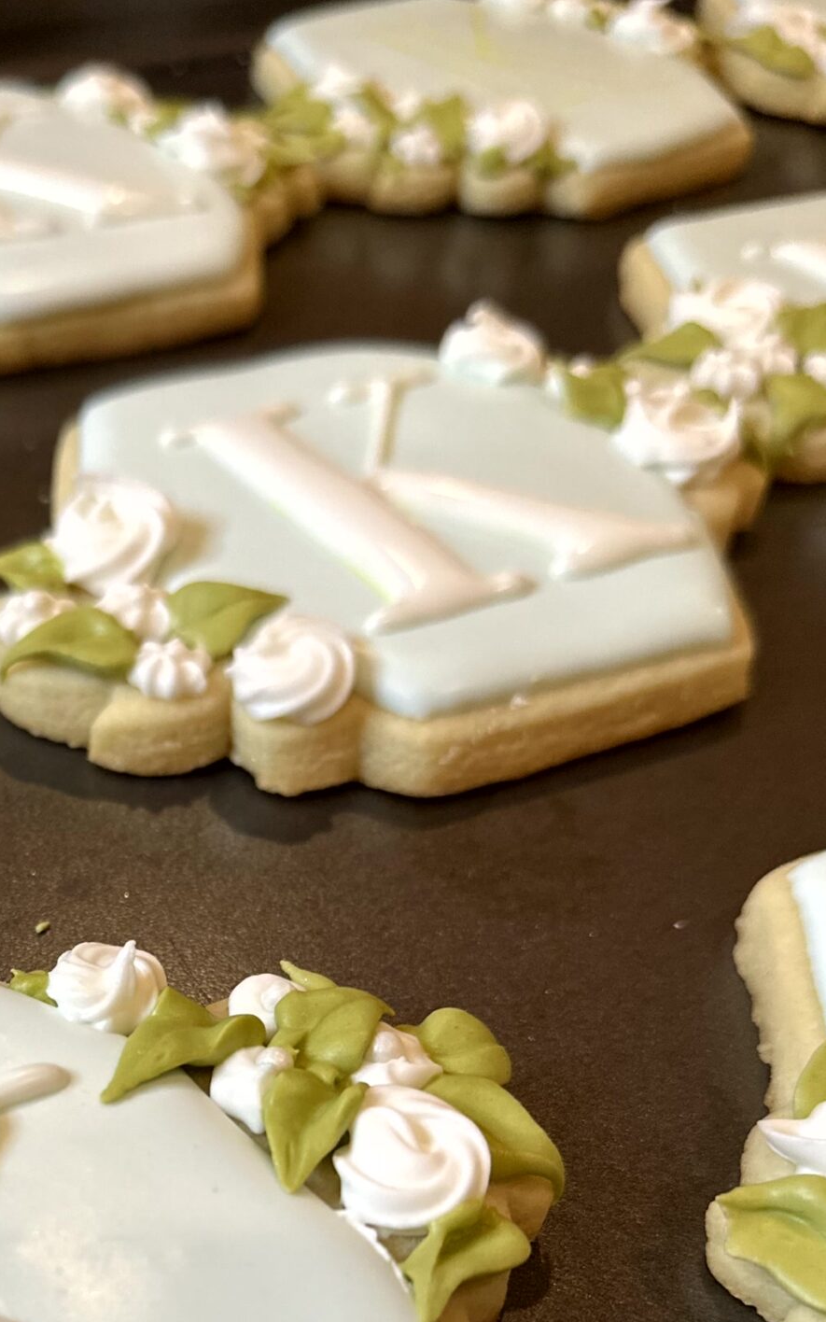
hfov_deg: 26.6
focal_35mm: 46
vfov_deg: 40.8
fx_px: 1657
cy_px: 1135
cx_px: 13
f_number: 1.78
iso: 200
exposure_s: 1/111
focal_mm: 6.86
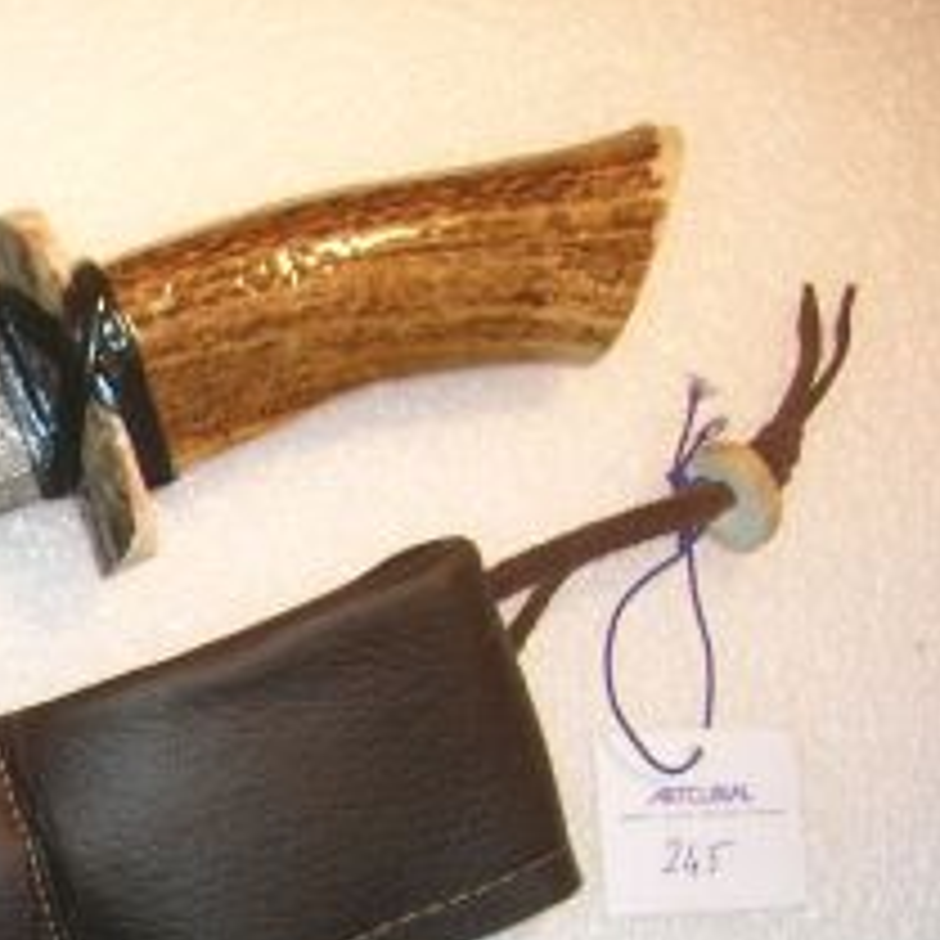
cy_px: 909
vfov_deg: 21.3
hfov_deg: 20.3
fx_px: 2427
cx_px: -225
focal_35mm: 79
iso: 50
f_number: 2.9
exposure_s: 1/60.1
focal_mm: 5.7
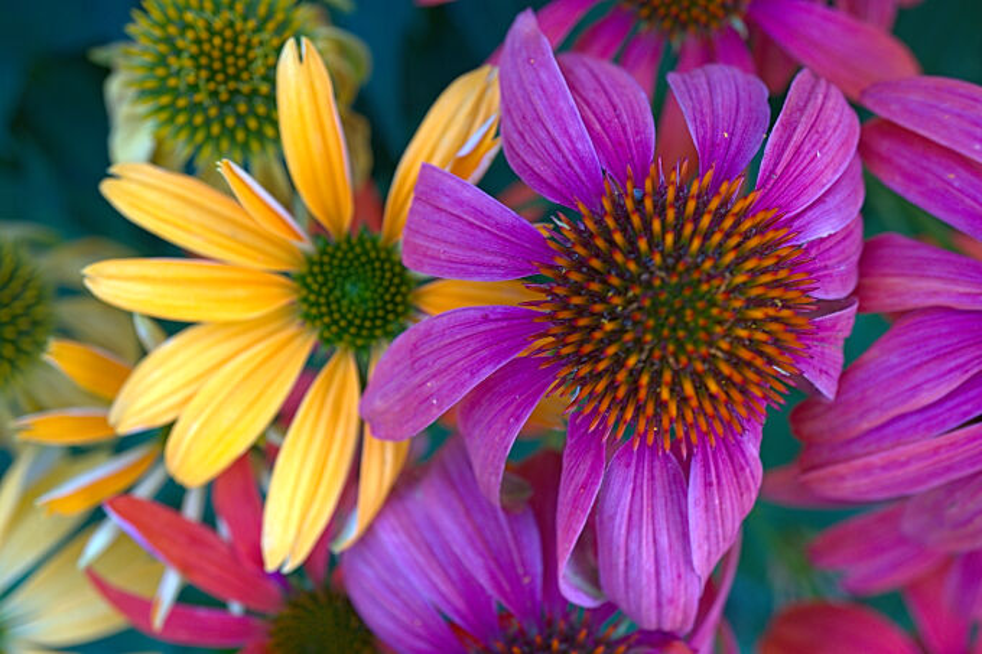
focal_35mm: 45
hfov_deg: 43.6
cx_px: 491
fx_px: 1227
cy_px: 327
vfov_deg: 29.9
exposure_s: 1/60
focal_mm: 30
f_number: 5.6
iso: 250
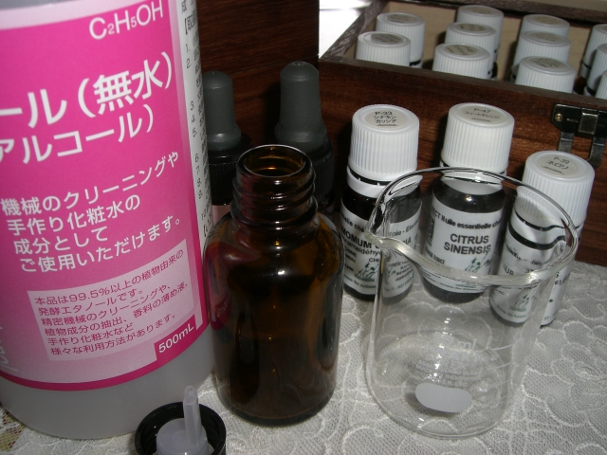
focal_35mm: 38
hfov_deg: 49.0
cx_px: 304
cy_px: 228
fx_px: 666
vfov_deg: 37.7
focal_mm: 6.2
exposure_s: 1/60
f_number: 4.3
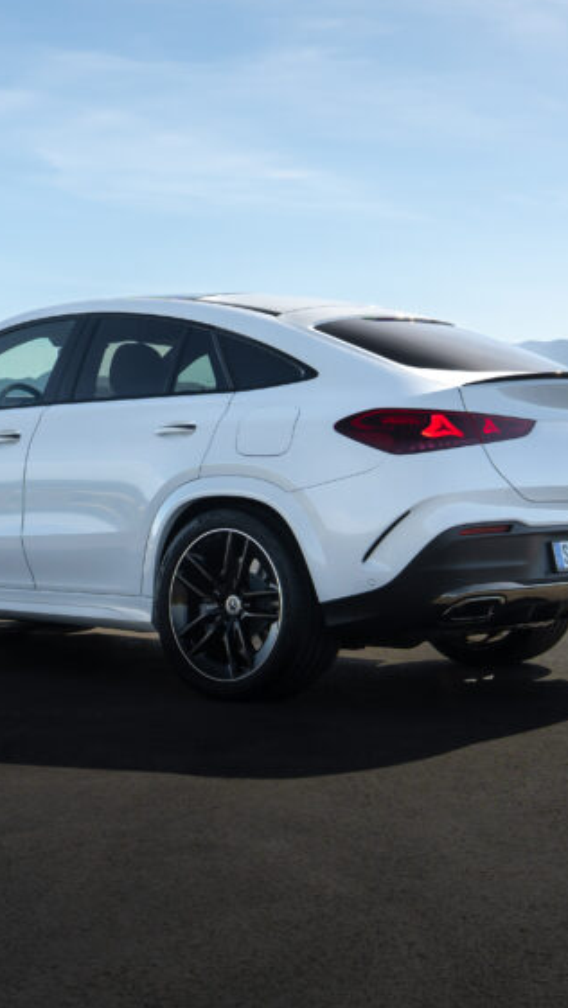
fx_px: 1739
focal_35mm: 65
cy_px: 488
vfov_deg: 32.3
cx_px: 207
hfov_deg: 18.5
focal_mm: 34
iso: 100
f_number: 5.6
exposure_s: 1/320
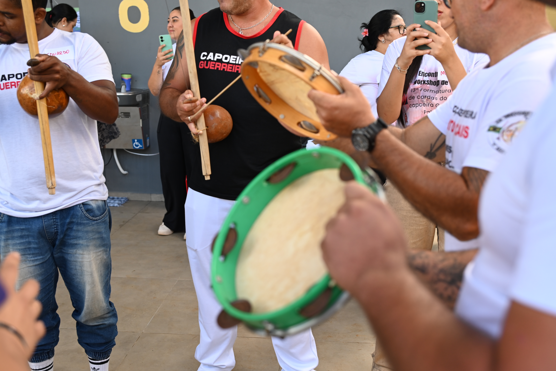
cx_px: 278
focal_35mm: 41
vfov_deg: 32.6
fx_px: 633
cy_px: 186
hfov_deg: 47.4
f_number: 4
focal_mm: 41
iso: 250
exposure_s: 1/250
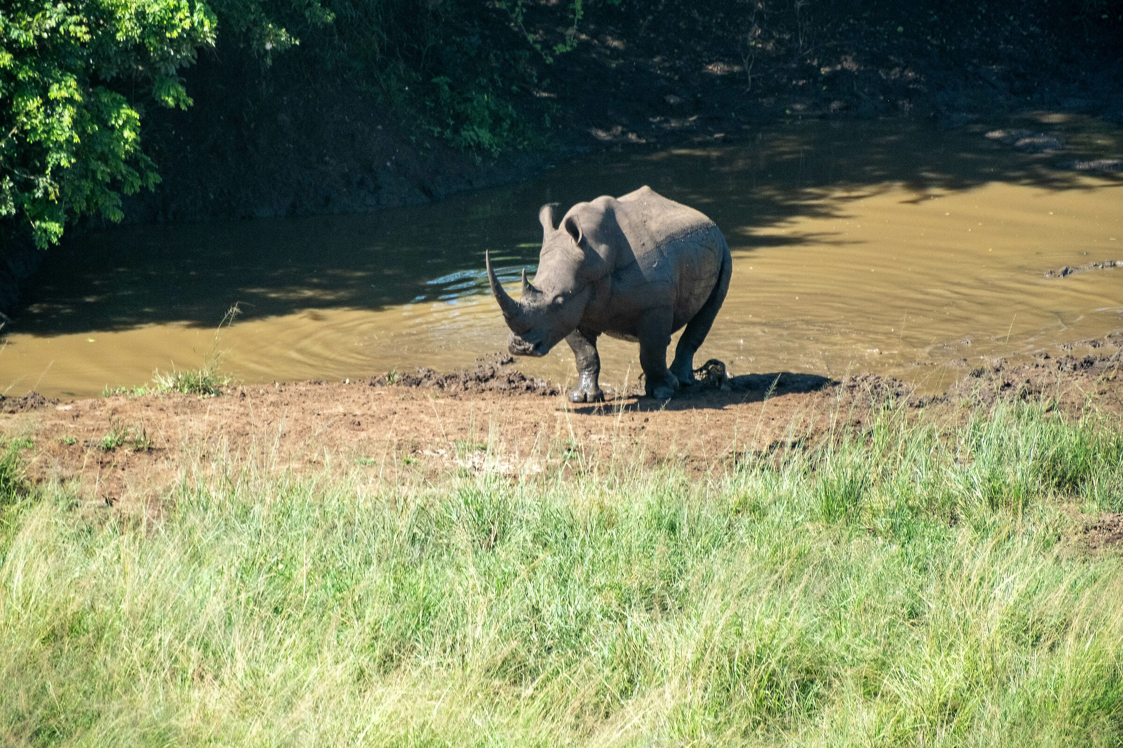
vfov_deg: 3.1
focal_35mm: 450
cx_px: 562
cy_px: 374
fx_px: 14036
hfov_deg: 4.6
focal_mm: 300
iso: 640
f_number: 5.6
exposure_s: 1/450
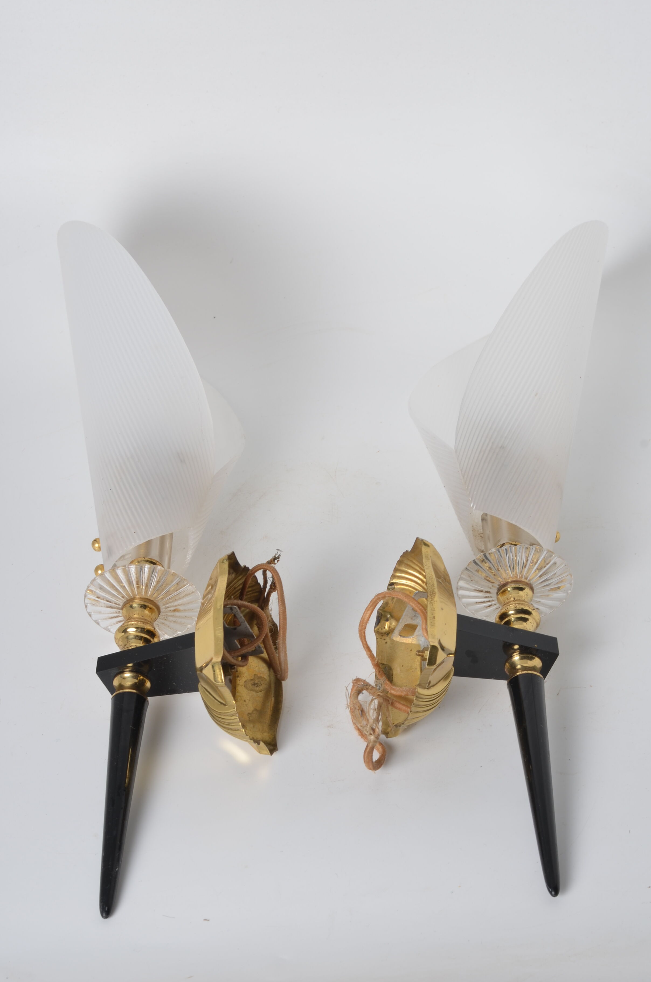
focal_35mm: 76
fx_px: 2070
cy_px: 497
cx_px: 326
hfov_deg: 17.9
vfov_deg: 26.7
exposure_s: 1/125
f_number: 11
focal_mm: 50
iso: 100
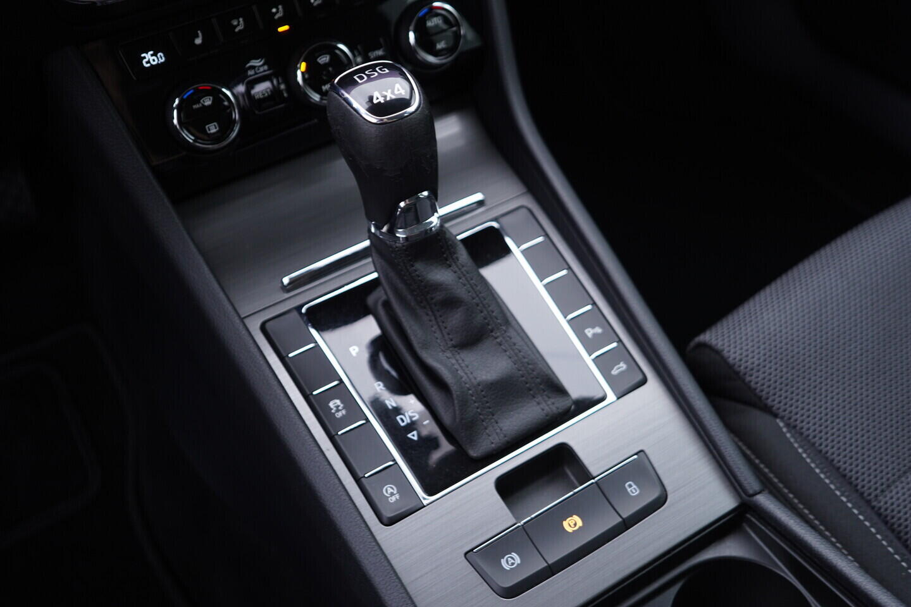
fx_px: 911
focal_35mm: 36
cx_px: 456
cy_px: 304
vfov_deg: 36.9
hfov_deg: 53.1
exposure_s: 1/40
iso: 200
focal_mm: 24
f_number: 2.8
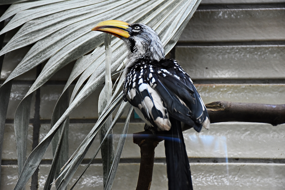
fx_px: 1009
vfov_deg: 10.8
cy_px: 95
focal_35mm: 128
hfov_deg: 16.1
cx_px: 142
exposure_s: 1/125
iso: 1800
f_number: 5.3
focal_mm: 85
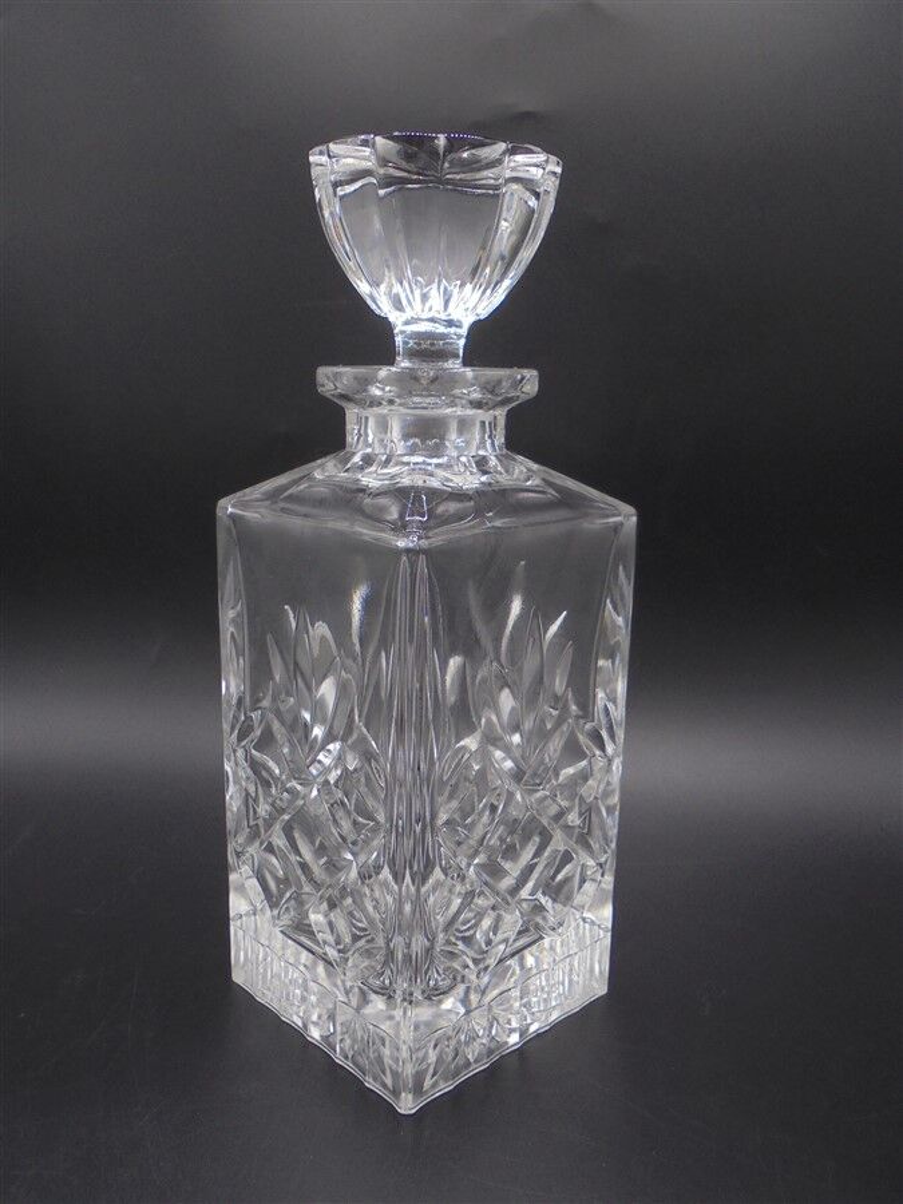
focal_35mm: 29
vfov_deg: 61.7
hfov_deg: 48.2
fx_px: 1009
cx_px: 452
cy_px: 602
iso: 100
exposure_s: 1/125
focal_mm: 5.3
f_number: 3.7
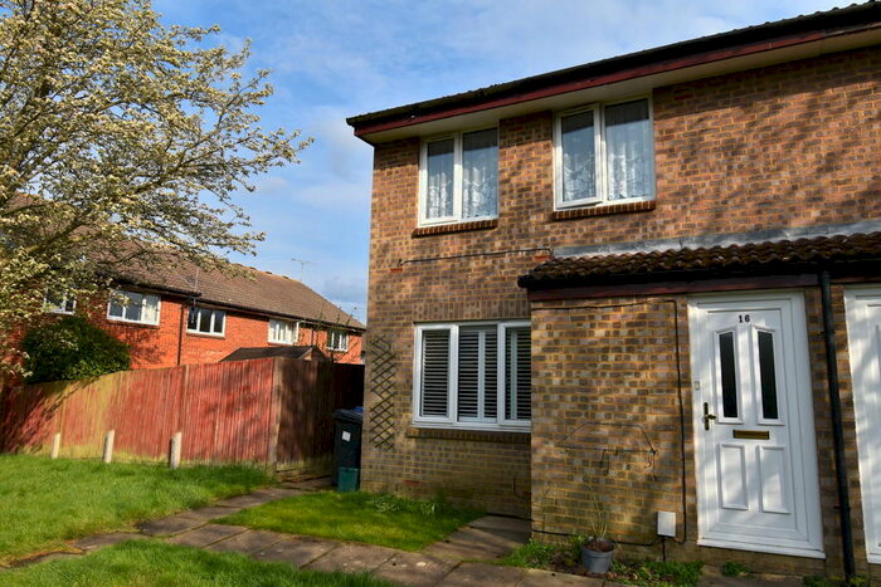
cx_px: 440
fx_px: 551
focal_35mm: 22
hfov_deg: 77.3
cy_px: 294
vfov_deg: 56.2
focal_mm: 15
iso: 110
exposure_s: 1/250
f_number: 8
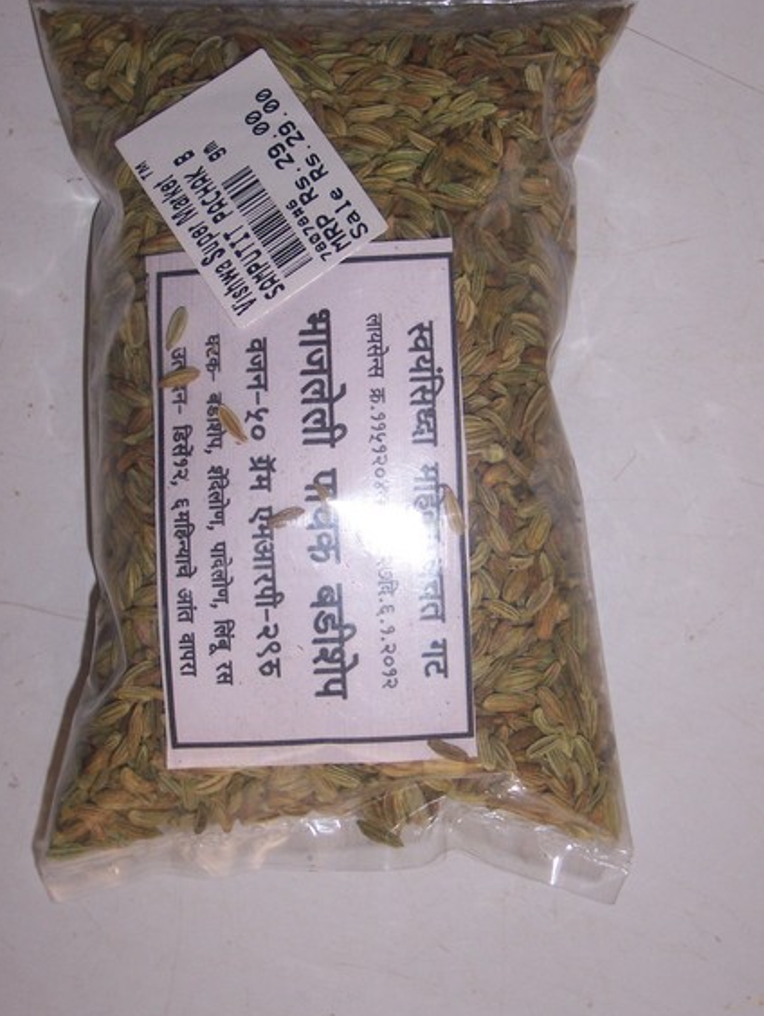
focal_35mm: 66
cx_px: 382
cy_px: 451
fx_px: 1939
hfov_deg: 22.3
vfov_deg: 29.3
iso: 100
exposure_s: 1/50
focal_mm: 9.3
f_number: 3.4
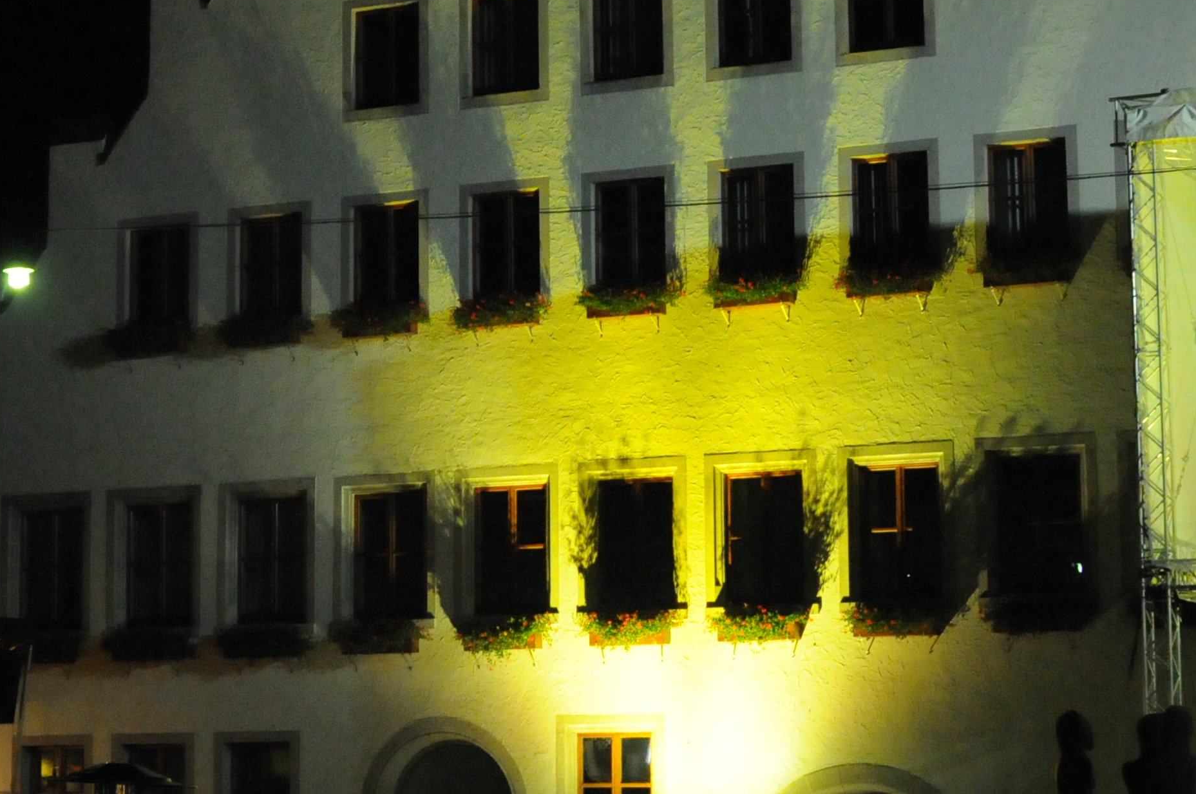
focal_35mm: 97
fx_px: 3218
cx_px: 321
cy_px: 258
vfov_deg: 14.0
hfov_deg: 20.9
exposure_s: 1/60
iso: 3200
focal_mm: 28
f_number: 4
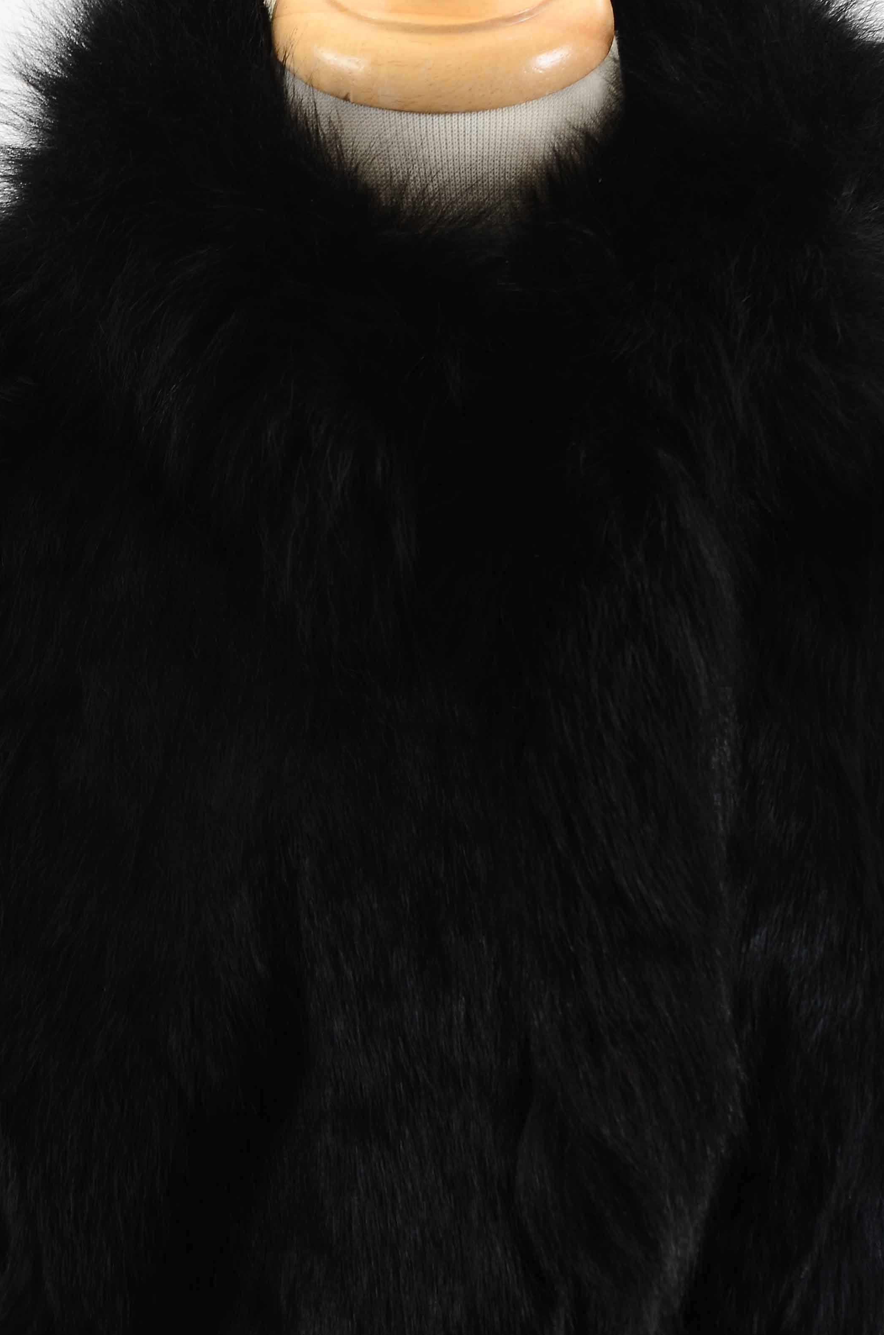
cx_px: 411
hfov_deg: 6.0
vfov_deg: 9.0
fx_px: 8436
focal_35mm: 228
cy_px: 685
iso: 160
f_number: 7.1
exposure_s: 1/80
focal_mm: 98
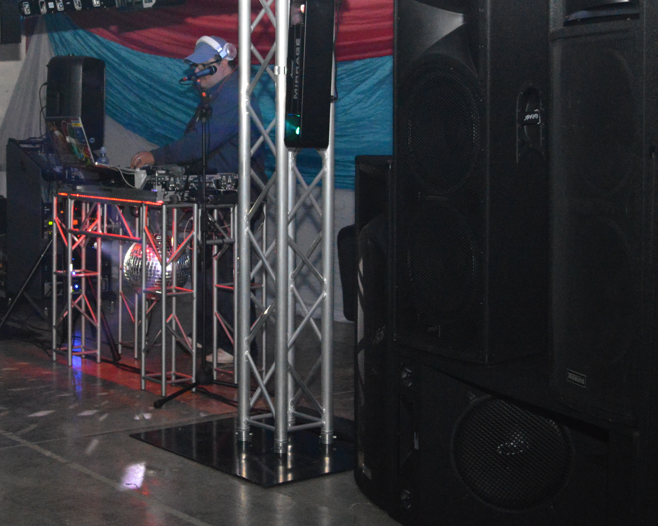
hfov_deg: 29.4
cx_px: 232
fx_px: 1246
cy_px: 167
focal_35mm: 64
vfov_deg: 23.7
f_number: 4
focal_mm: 24
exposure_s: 1/60
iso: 3200
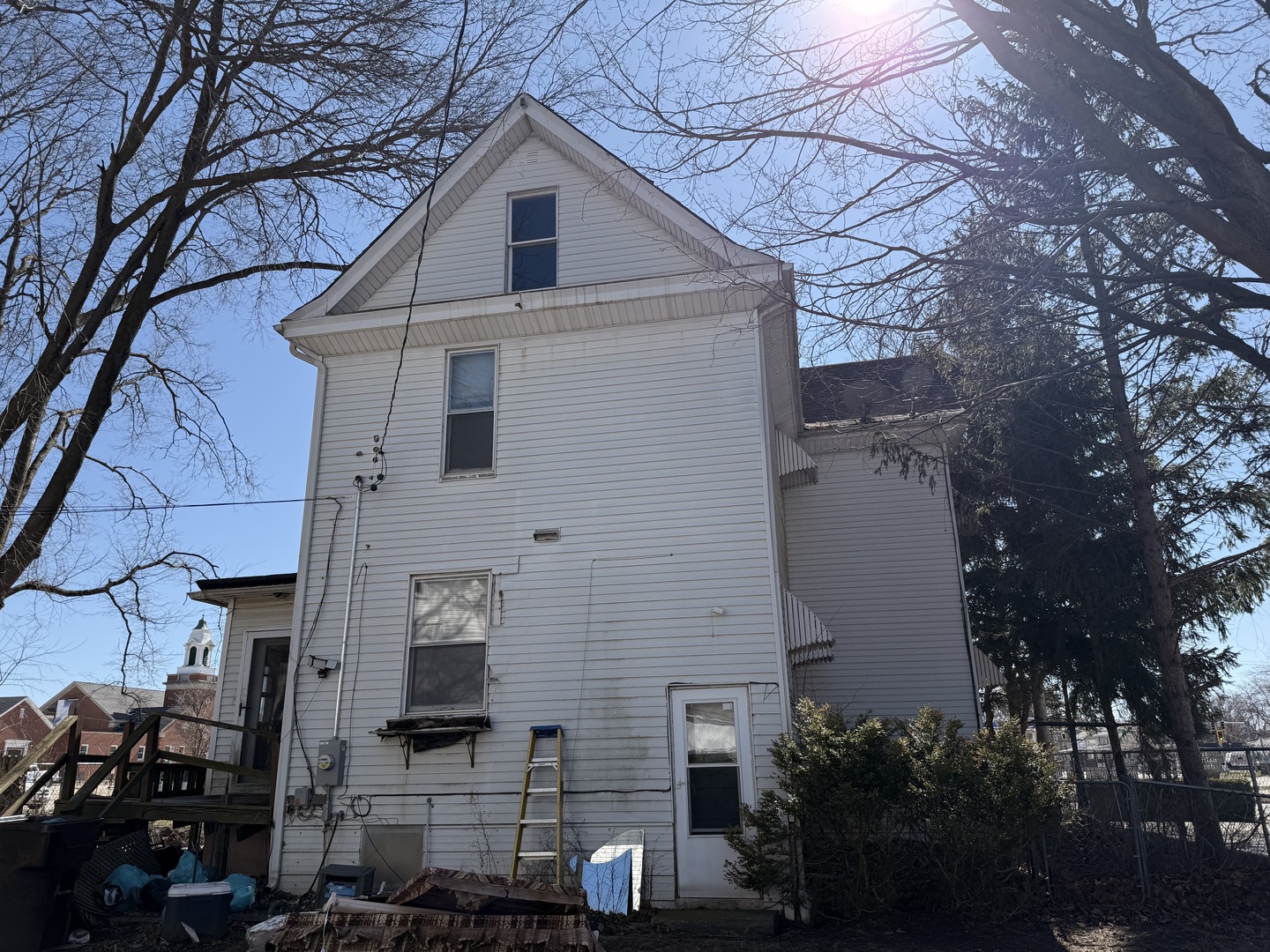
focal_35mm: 24
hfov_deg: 71.6
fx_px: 881
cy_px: 476
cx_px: 635
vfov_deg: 56.8
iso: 80
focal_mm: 6.76
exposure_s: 1/4167
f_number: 1.78
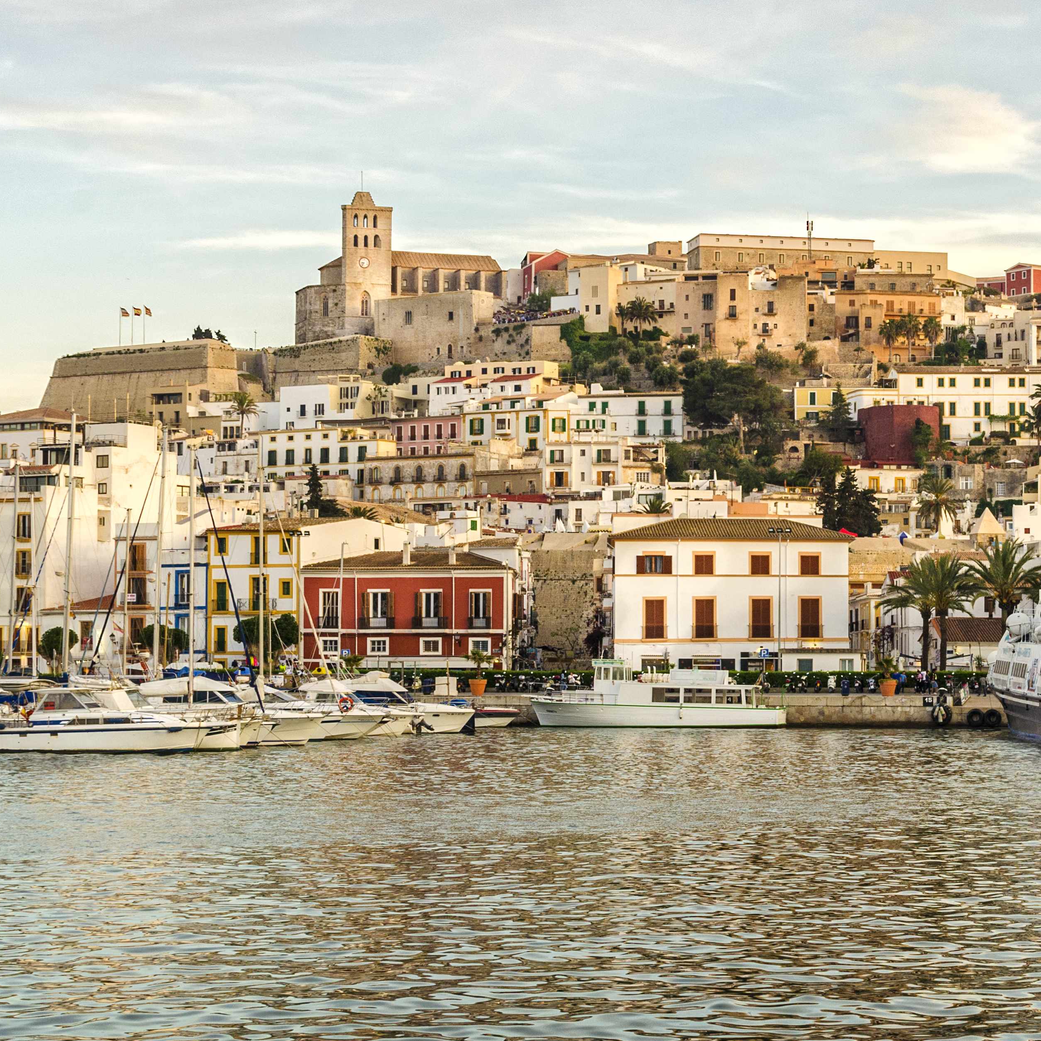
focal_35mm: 86
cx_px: 672
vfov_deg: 20.2
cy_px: 563
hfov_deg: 20.2
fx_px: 2920
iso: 250
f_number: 9
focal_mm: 35
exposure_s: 1/80
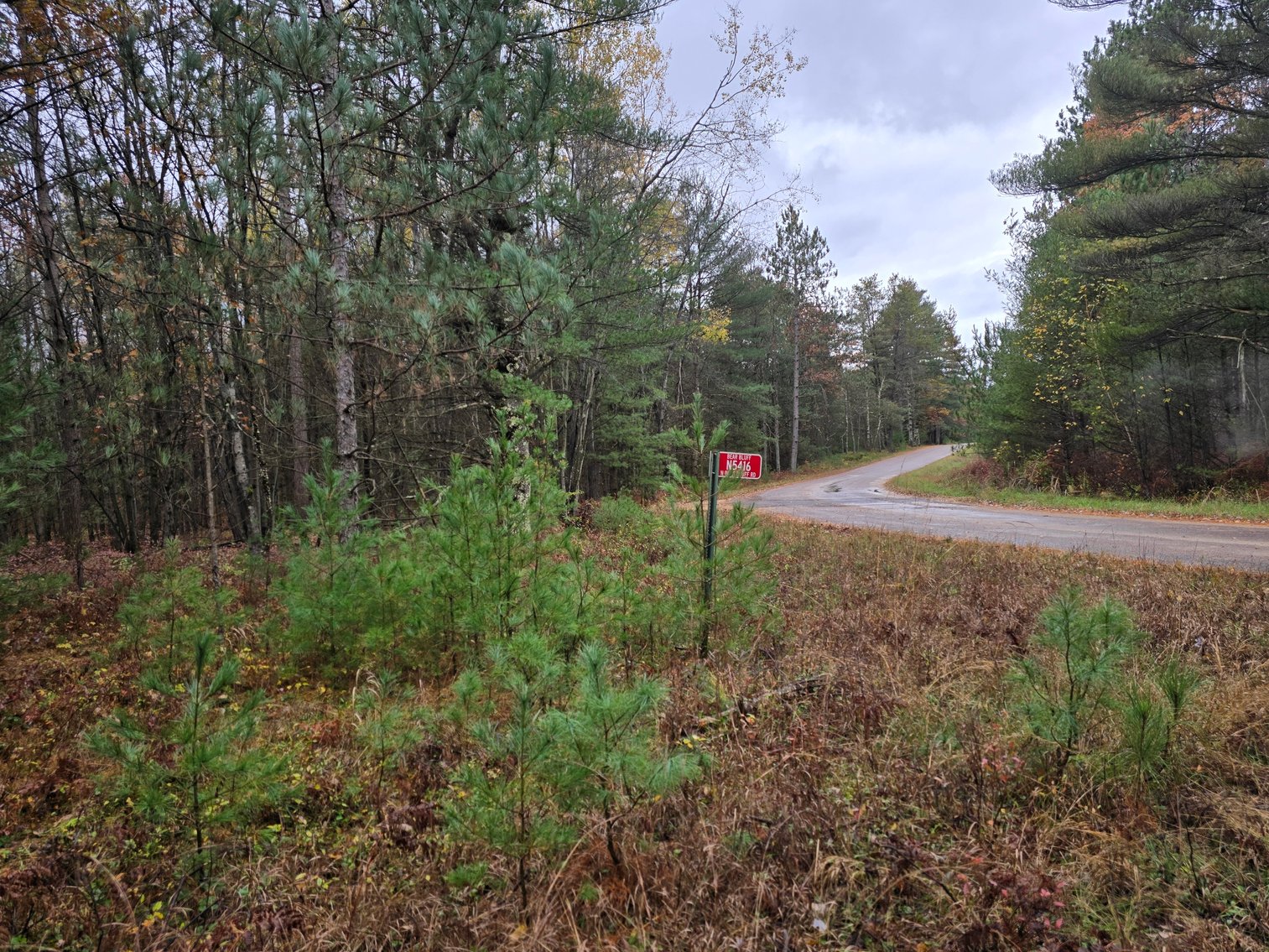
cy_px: 476
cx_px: 634
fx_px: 843
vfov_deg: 58.9
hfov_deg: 73.9
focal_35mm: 23
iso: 20
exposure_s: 1/180
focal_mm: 6.3
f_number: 1.7
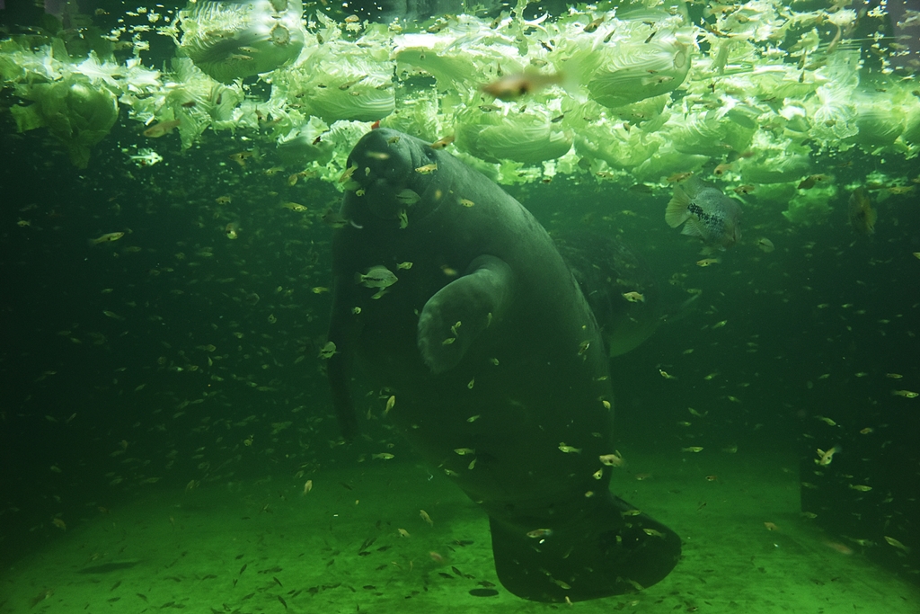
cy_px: 307
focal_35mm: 48
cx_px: 460
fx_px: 1227
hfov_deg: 41.1
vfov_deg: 28.1
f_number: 4
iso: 720
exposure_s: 1/60
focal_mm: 32
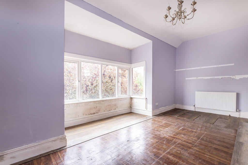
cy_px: 82
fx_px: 103
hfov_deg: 100.4
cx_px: 124
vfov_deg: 77.3
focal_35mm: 15
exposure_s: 1/5
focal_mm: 10
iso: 250
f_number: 8
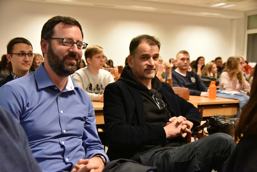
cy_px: 86
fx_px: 286
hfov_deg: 48.5
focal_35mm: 40
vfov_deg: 33.4
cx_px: 128
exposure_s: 1/320
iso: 10000
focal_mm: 40
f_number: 4
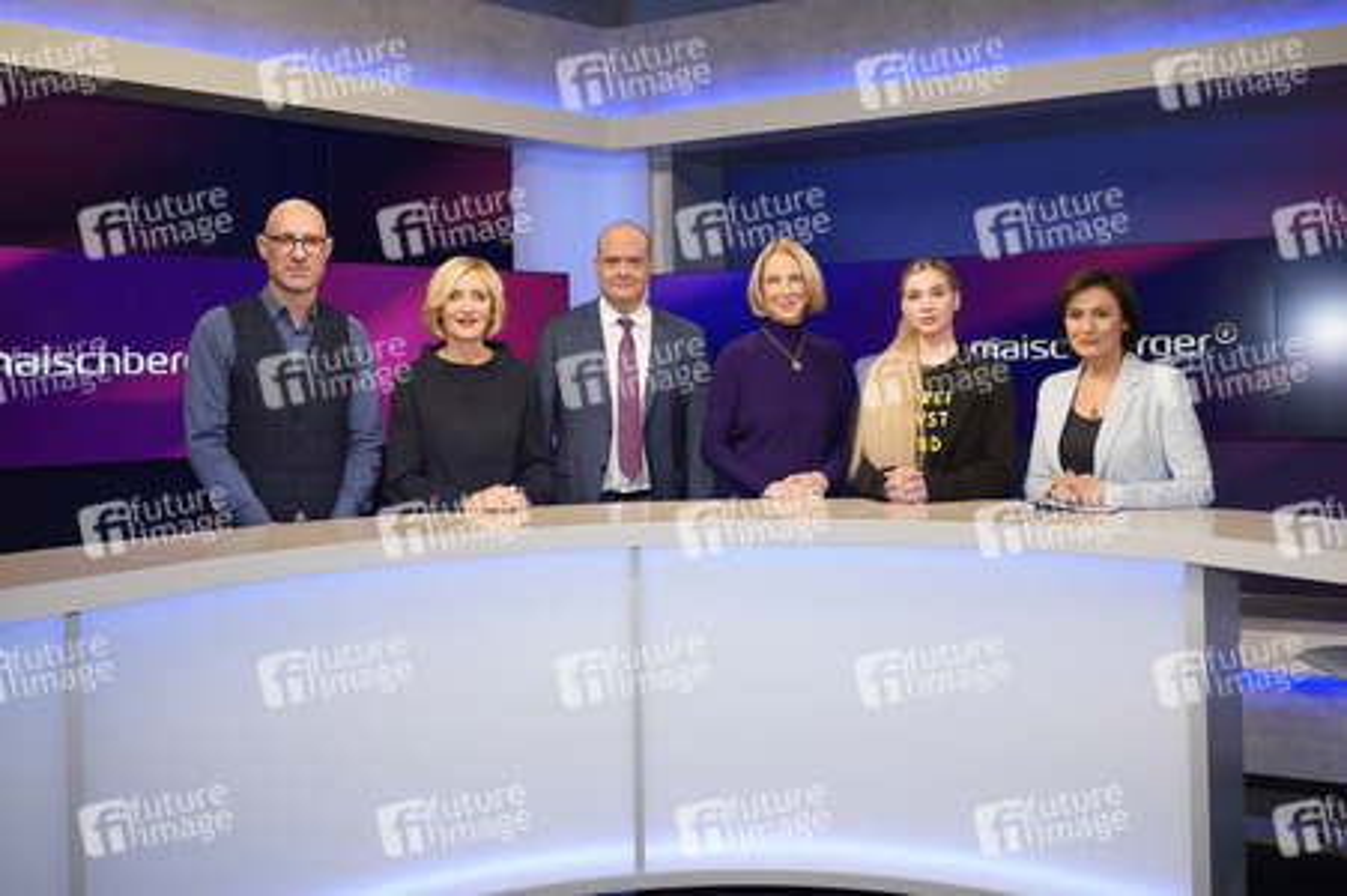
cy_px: 448
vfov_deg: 46.3
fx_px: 1047
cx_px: 674
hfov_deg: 65.5
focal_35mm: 28
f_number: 5
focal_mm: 28
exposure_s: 1/160
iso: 2000
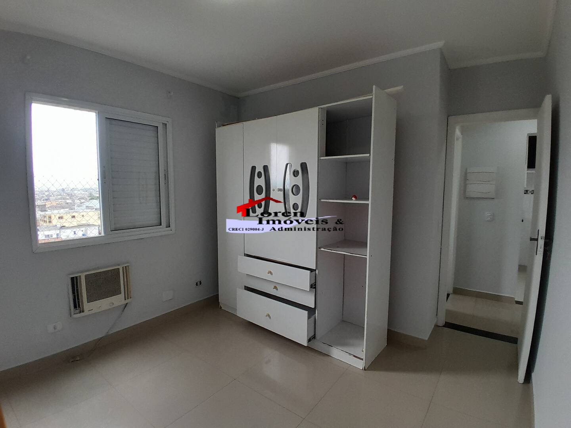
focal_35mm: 17
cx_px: 286
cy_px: 214
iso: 64
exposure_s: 1/120
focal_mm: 1.46
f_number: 2.2
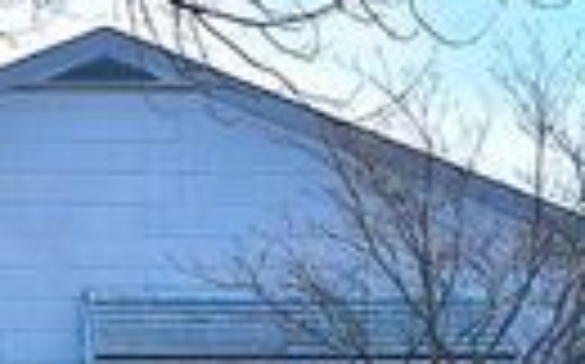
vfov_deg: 12.0
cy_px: 465
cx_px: -99
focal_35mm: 106
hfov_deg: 18.7
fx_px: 1689
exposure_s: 1/250
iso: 160
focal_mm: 18
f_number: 8
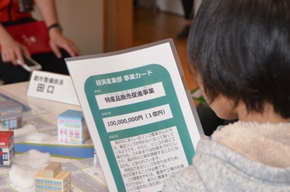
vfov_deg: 12.3
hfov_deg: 18.5
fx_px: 890
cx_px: 157
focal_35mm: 111
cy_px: 112
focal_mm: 55
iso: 2200
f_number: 4.8
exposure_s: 1/250
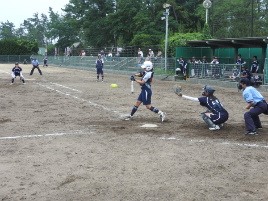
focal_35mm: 55
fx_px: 426
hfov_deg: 34.9
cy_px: 100
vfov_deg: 26.6
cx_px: 134
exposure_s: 1/250
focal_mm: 9.9
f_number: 4
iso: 100
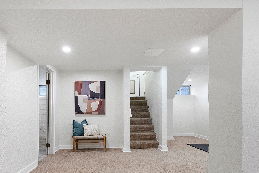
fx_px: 144
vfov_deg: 60.8
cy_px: 112
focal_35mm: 20
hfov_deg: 83.2
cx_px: 107
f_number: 8
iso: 640
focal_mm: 14
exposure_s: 1/13
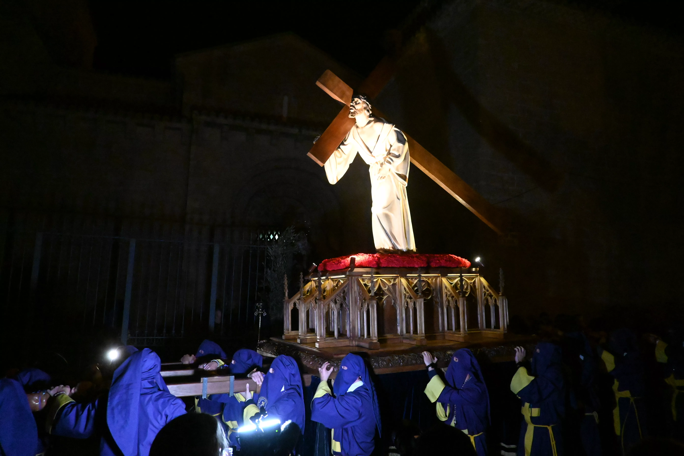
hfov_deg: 67.4
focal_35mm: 27
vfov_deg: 47.9
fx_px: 513
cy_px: 228
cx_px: 342
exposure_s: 1/80
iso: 16000
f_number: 4.5
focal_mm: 18
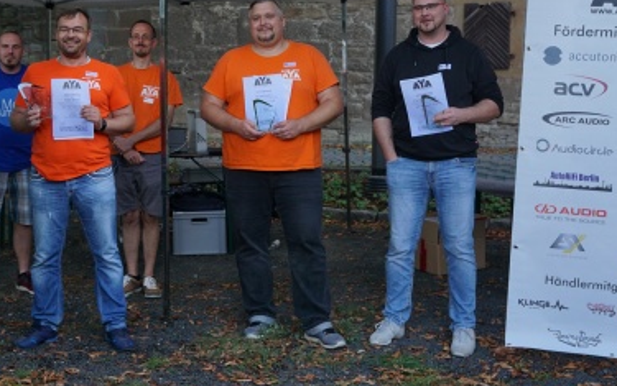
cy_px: 129
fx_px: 959
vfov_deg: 22.7
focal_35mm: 57
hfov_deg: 35.5
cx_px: 232
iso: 320
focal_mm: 28
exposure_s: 1/160
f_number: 4.5
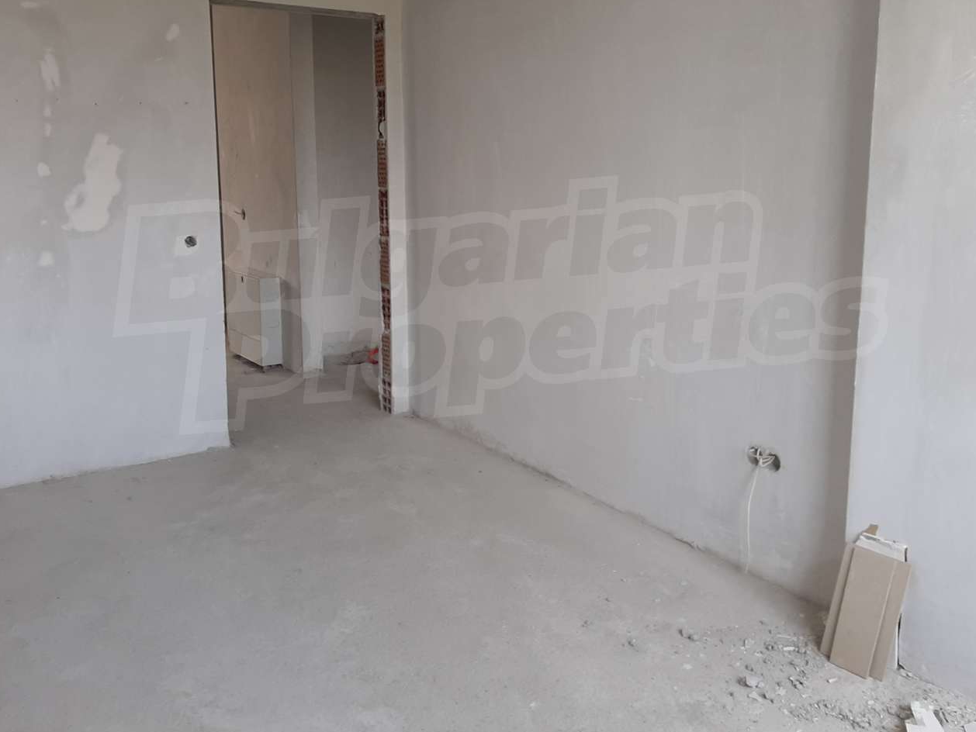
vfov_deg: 45.3
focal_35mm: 31
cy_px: 305
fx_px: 874
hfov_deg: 58.3
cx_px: 500
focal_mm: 3.93
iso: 40
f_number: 1.7
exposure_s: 1/180
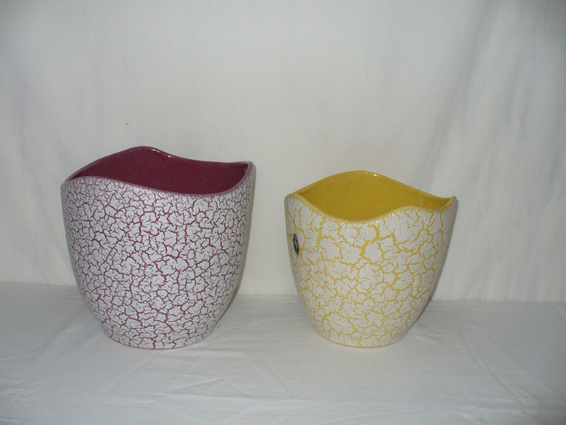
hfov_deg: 50.1
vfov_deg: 38.7
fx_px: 605
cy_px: 212
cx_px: 283
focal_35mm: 37
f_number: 2.8
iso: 100
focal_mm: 6.1
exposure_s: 1/30
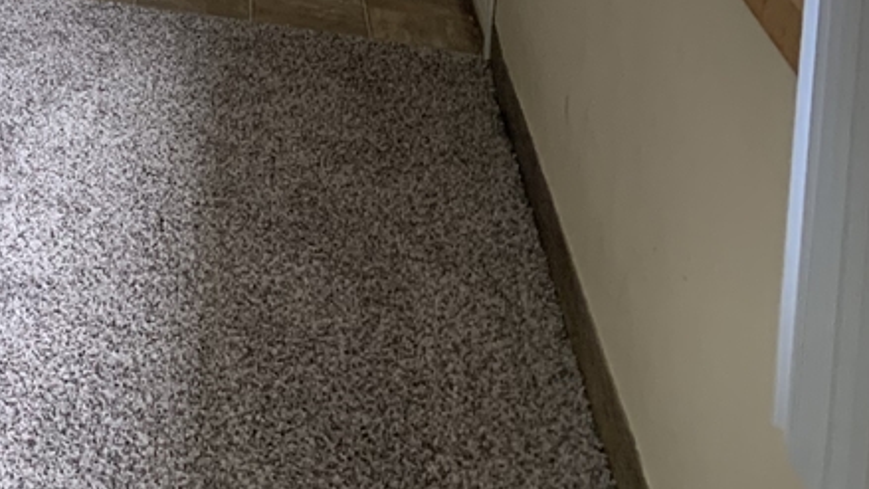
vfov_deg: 11.5
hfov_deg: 19.7
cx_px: -459
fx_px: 2143
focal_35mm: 93
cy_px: -529
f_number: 1.8
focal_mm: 4.25
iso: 100
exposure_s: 1/102
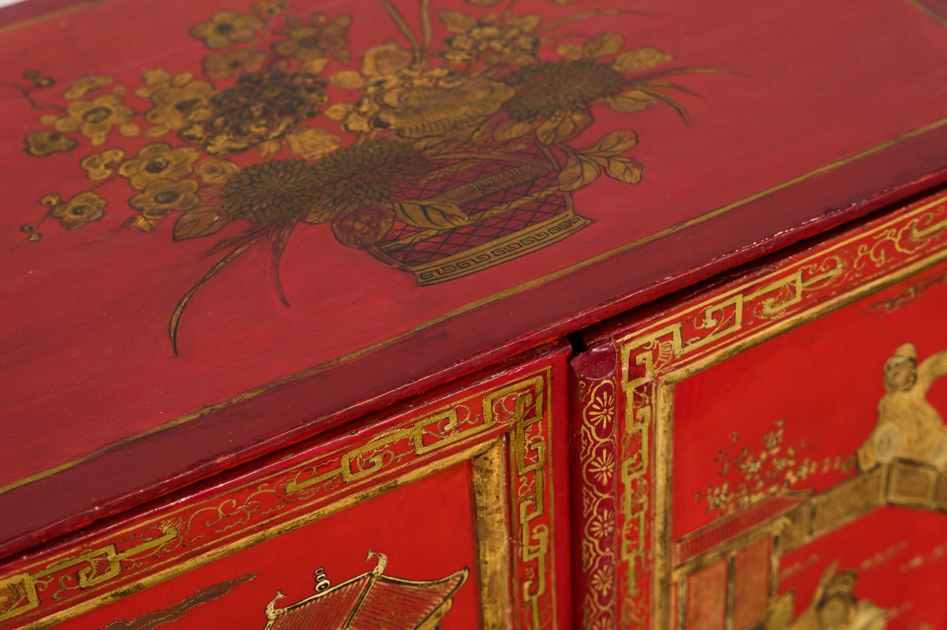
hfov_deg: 28.9
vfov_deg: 19.4
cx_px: 474
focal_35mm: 70
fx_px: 1841
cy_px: 315
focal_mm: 70
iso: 400
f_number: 6.3
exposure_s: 1/50
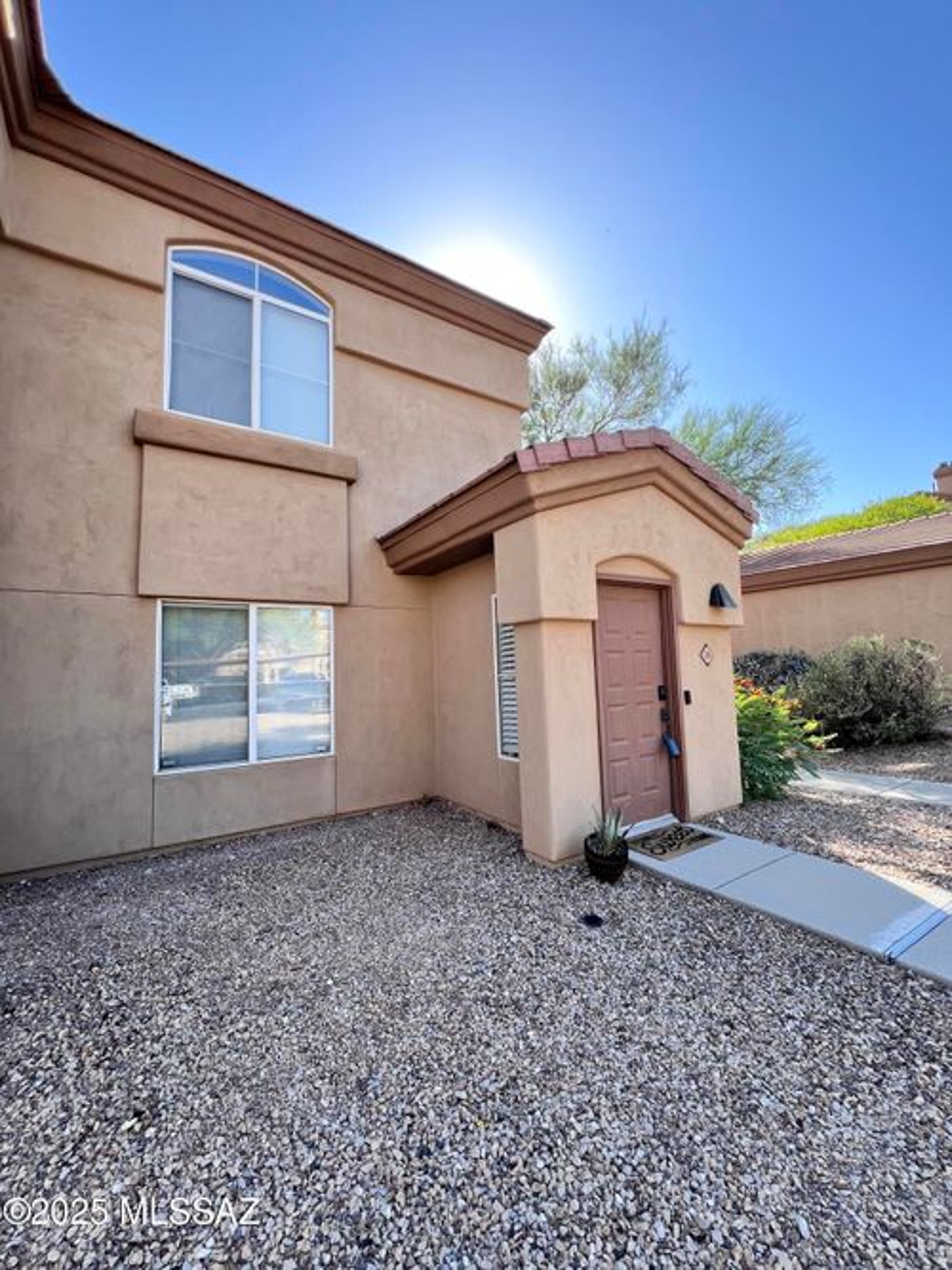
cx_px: 476
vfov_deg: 106.2
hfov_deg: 89.9
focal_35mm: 13
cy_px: 635
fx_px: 477
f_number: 1.8
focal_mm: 1.57
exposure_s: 1/240
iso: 32
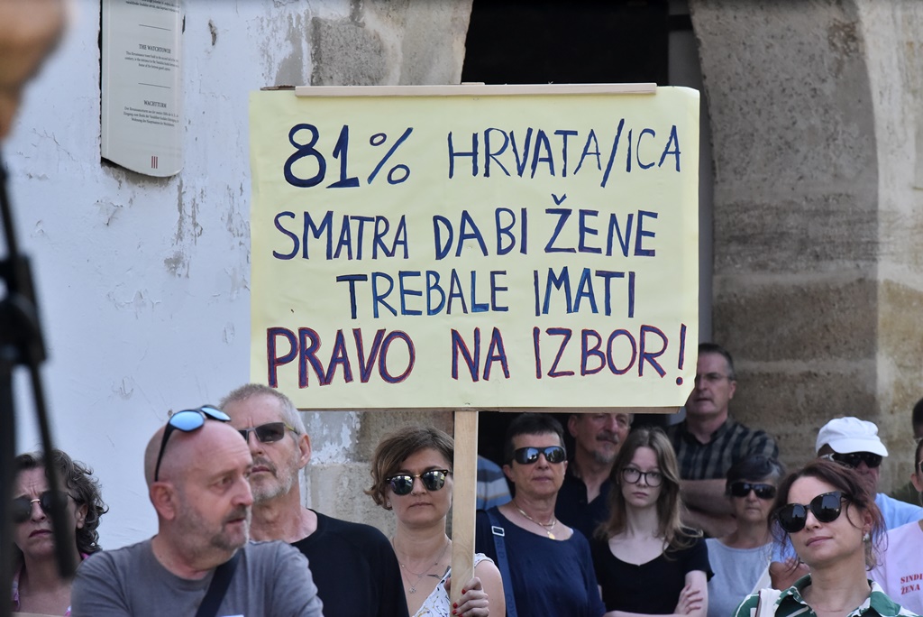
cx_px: 462
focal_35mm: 200
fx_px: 5130
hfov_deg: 10.3
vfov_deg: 6.9
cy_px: 308
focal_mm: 200
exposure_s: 1/2500
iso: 3200
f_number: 8
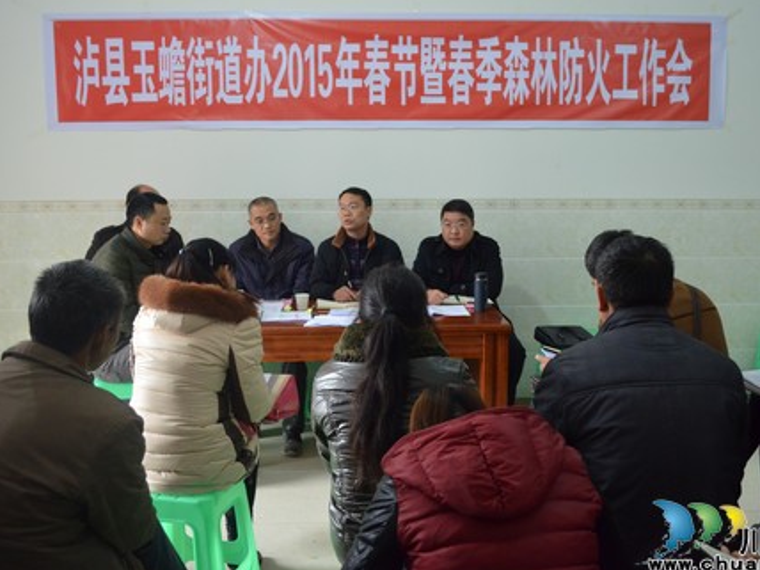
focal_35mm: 37
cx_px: 439
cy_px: 287
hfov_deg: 50.0
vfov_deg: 38.7
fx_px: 812
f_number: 4
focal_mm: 22
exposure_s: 1/30
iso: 2000
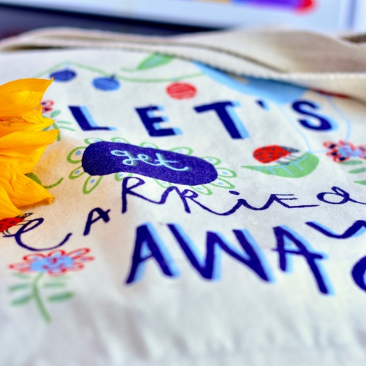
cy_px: 183
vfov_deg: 17.9
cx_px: 180
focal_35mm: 97
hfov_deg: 17.9
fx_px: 1160
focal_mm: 50
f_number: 2.8
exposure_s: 1/80
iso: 100
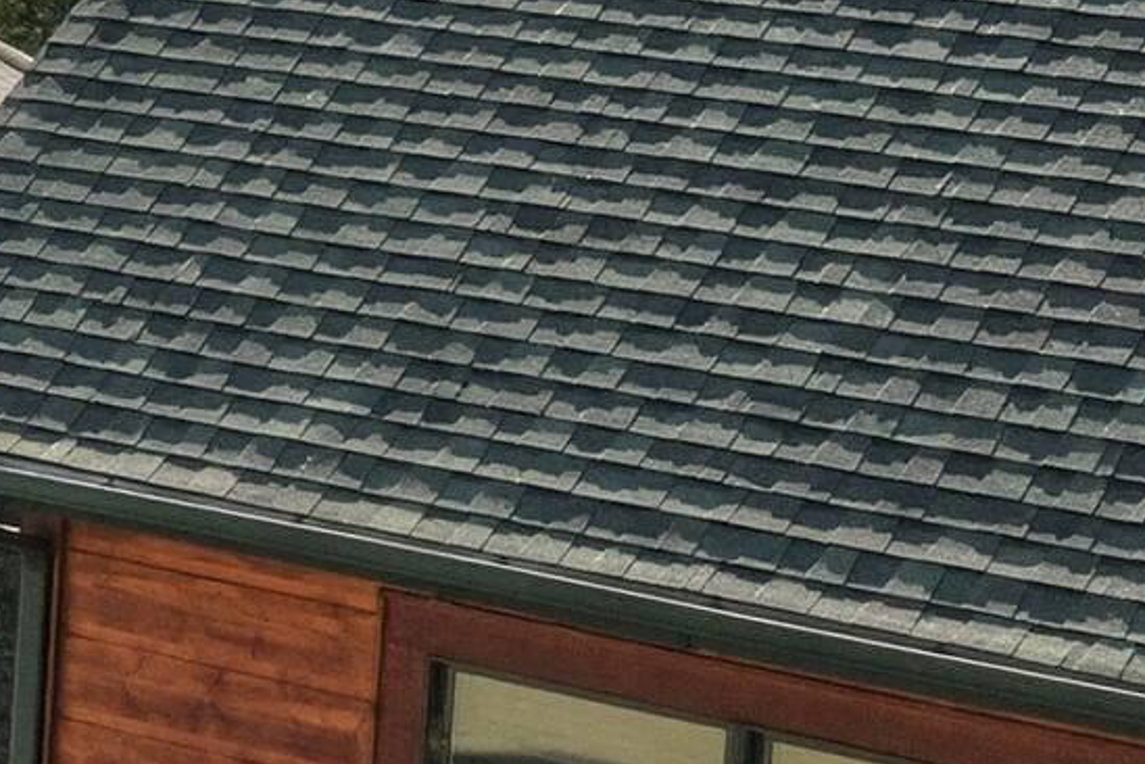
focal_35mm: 153
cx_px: -1506
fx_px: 4866
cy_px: 138
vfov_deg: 8.9
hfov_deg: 11.4
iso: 400
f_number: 2.8
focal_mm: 14.4
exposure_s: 1/800
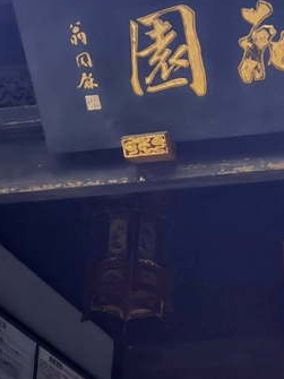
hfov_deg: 13.3
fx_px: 1204
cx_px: 292
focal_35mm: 110
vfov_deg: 17.5
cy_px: 371
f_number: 1.9
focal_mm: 6.71
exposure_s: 1/75.8
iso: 50
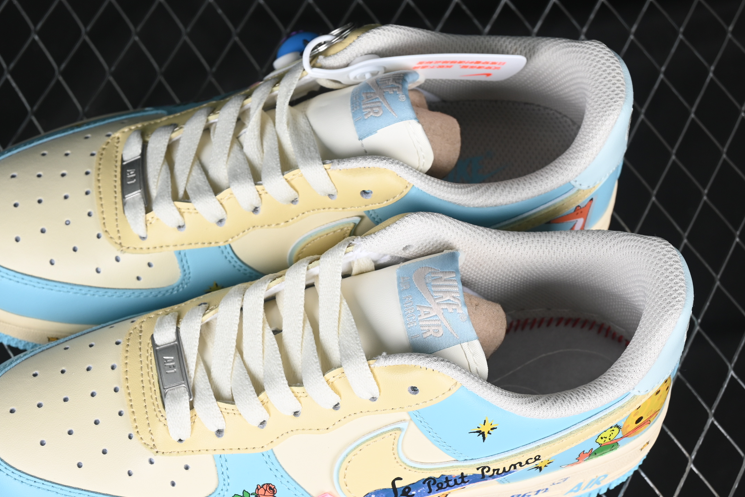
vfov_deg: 14.1
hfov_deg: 21.0
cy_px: 297
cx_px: 311
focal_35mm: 97
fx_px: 2007
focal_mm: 50
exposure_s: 1/80
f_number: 7.1
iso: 160
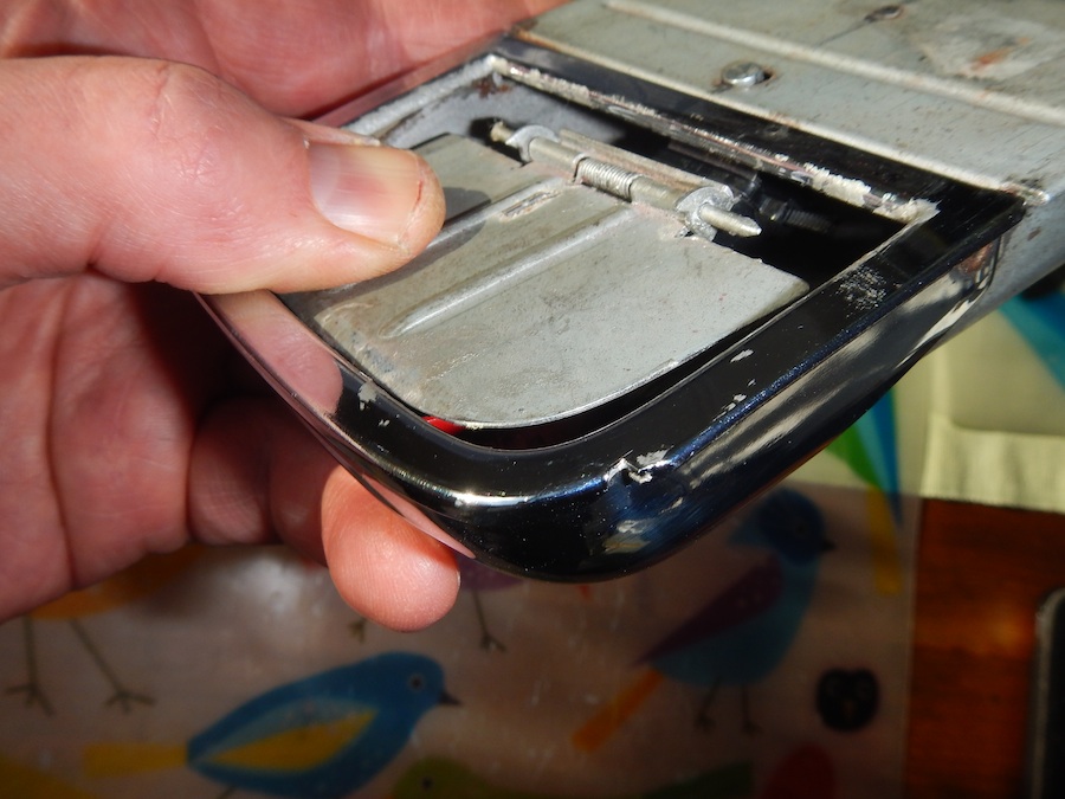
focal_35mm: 33
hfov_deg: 55.4
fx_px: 1015
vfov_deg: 42.9
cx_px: 532
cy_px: 400
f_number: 7.9
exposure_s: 1/100
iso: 125
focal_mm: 5.9
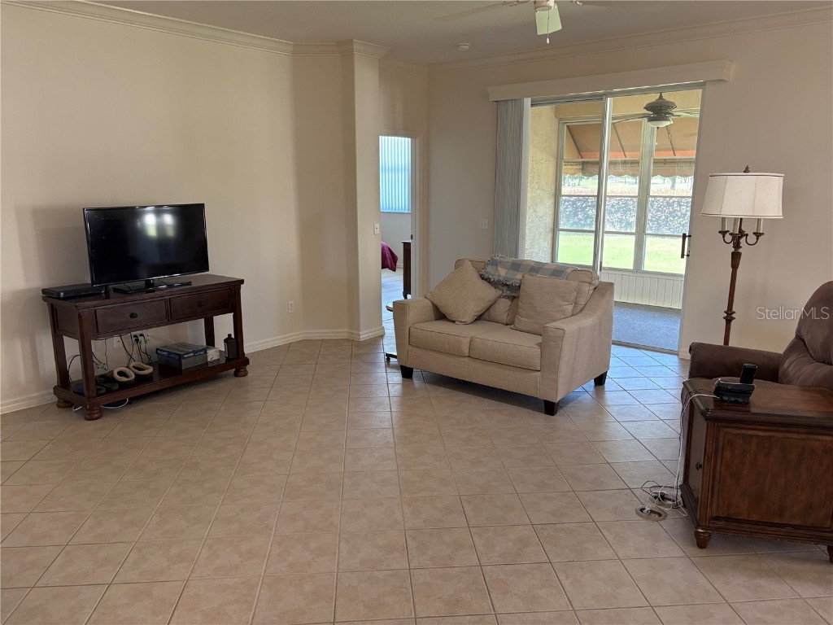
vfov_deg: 53.1
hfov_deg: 67.3
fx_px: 626
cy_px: 312
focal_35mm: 26
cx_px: 416
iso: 125
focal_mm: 5.96
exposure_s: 1/65
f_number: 1.6
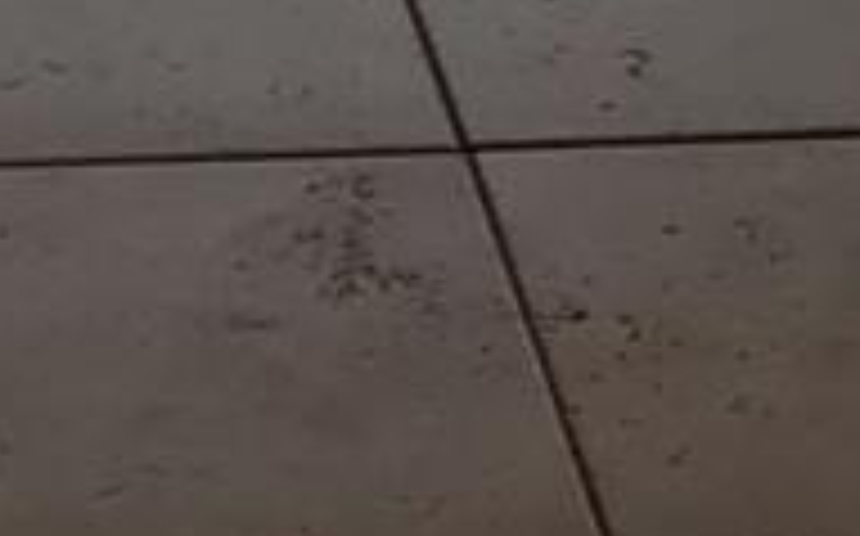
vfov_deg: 3.5
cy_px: -1923
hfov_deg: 6.1
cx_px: 707
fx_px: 8126
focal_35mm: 347
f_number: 2.4
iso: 50
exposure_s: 1/121
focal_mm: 6
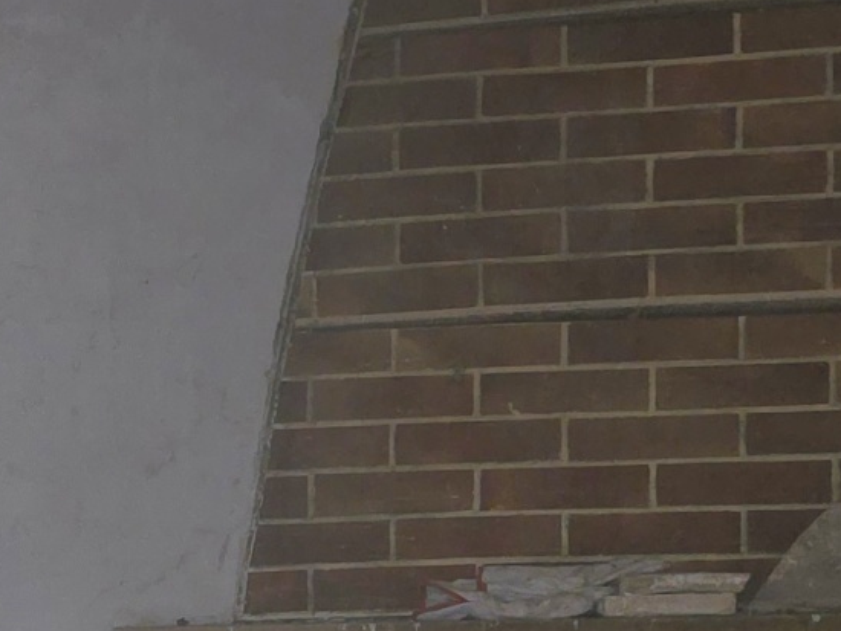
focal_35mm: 107
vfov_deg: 13.3
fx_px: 2601
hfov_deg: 16.3
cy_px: 842
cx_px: -512
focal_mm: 5.4
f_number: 1.8
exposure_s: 1/13
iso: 125
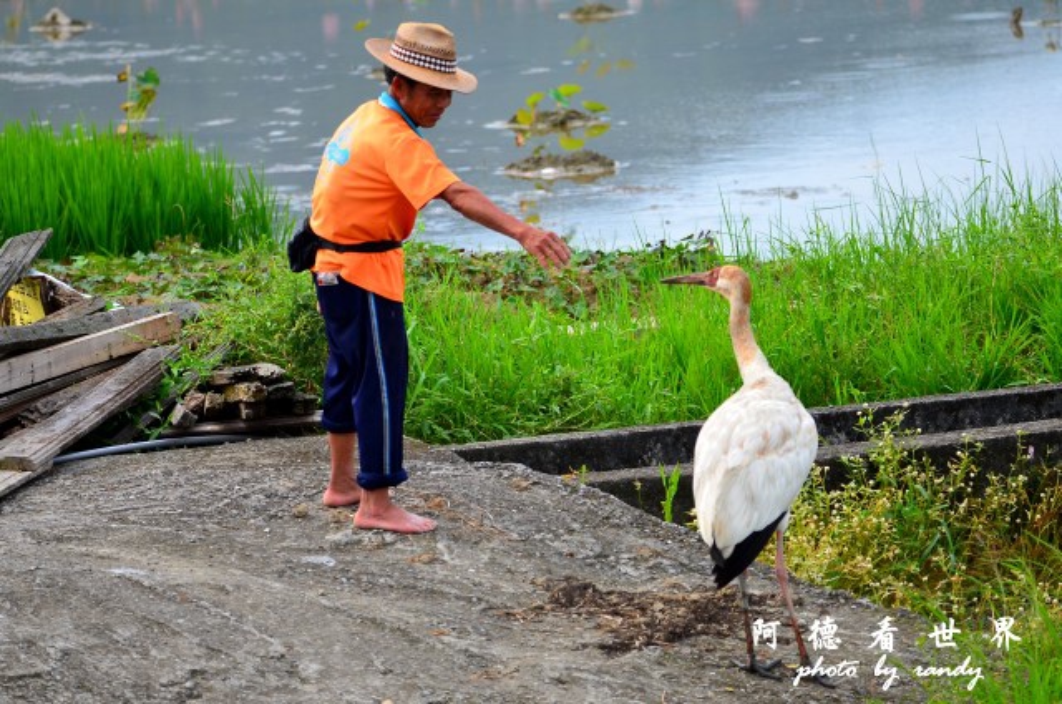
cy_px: 352
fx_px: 6624
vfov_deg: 6.1
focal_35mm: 225
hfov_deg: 9.2
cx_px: 531
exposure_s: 1/1250
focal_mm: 150
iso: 560
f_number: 5
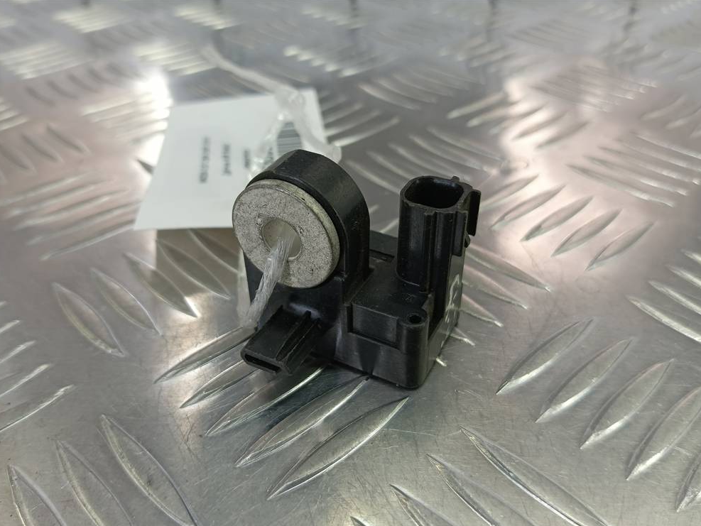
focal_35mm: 28
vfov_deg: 49.8
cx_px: 345
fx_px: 567
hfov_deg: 63.4
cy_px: 270
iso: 86
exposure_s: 1/50
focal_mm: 4.11
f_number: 1.6
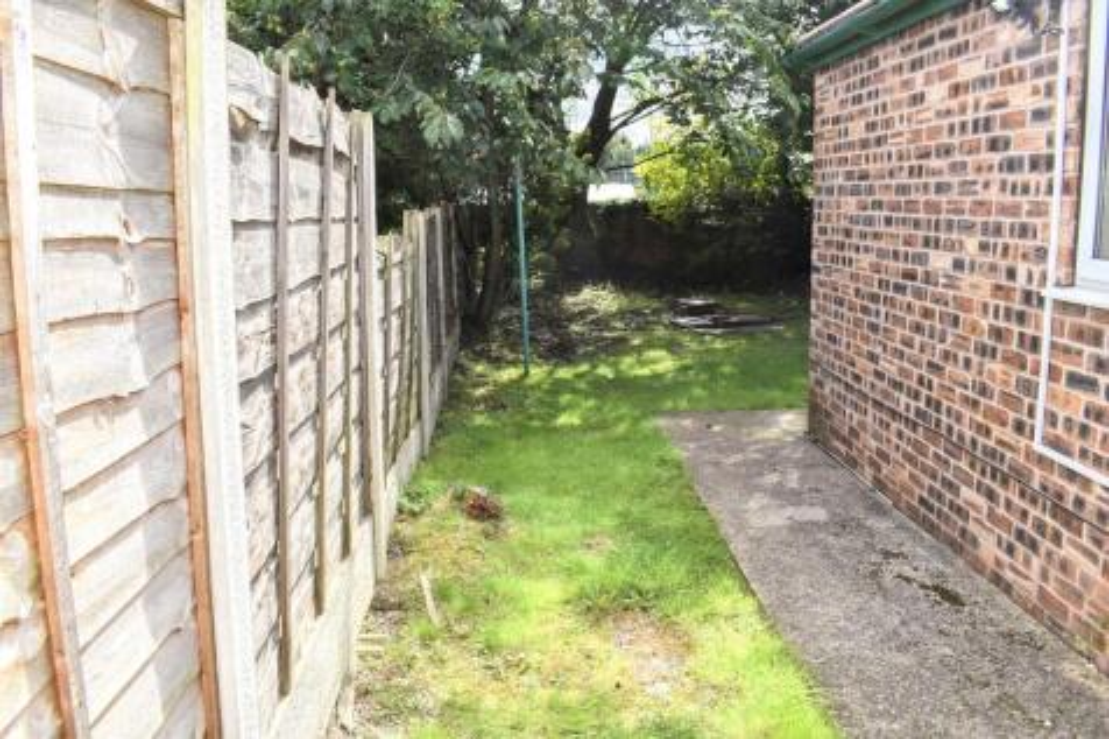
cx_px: 554
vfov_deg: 47.9
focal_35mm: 27
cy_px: 370
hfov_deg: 67.4
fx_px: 831
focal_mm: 18
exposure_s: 1/200
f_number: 7.1
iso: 100
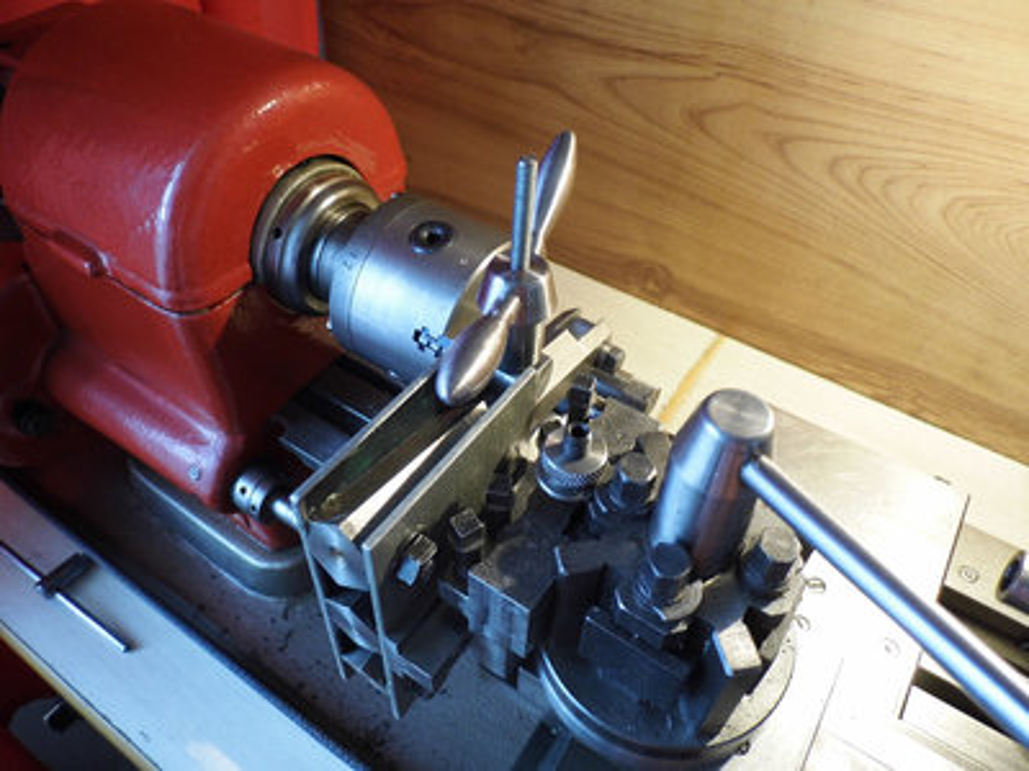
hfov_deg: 69.4
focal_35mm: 25
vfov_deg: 54.9
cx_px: 514
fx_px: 743
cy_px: 386
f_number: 3.1
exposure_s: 1/9
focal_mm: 4.5
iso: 100
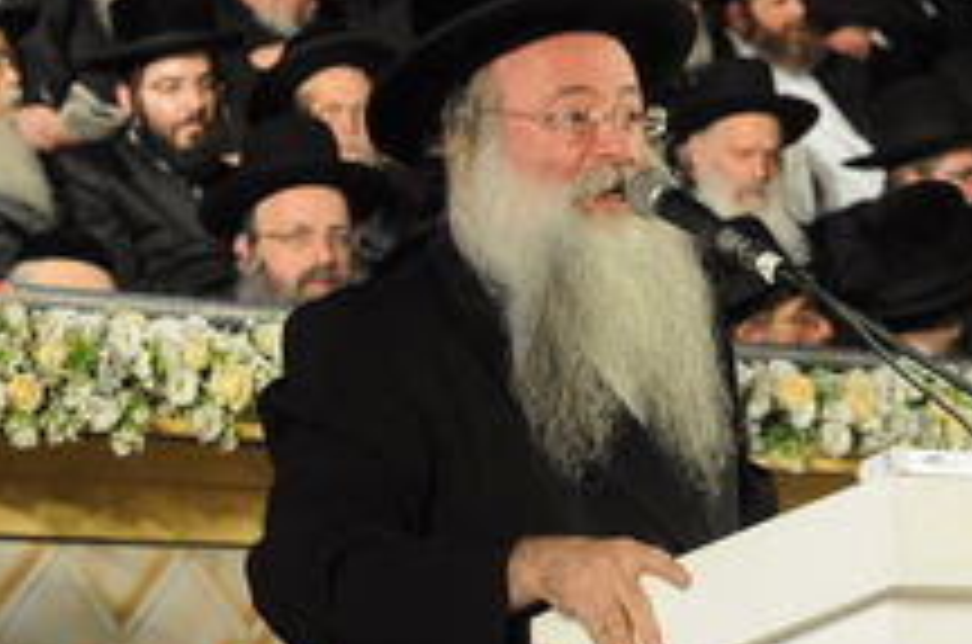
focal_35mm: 348
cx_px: 886
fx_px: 9373
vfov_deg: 3.9
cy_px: 336
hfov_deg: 5.9
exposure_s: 1/60
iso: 640
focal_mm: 125
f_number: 4.5
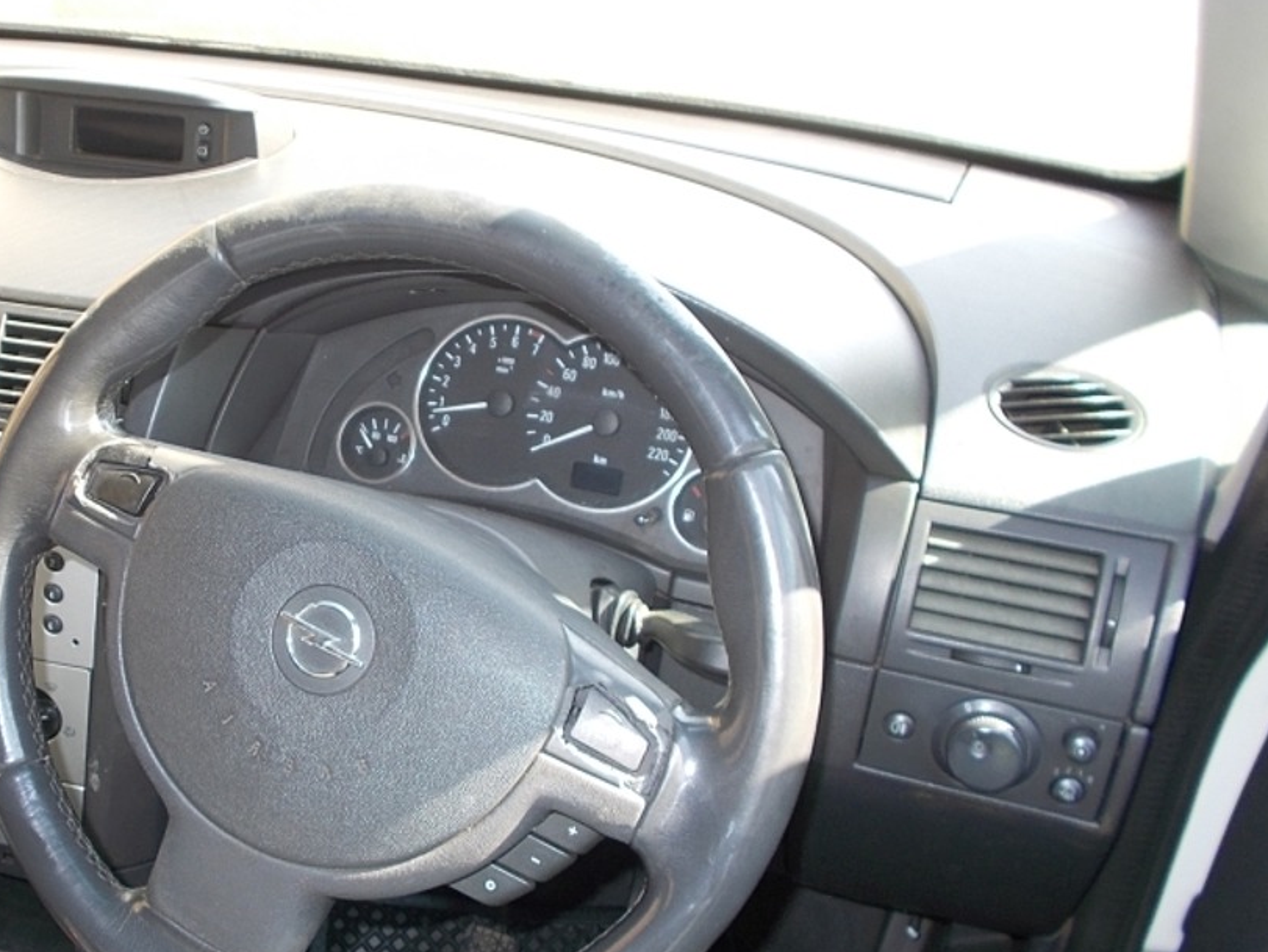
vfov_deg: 36.8
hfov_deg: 46.6
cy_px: 546
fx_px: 1429
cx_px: 359
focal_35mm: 39
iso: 80
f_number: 3.2
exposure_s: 1/40
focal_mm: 4.6
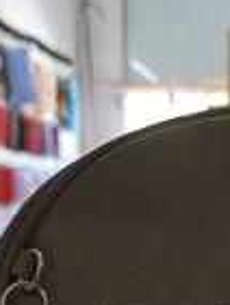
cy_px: 531
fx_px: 770
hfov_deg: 16.5
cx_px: 250
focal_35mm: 87
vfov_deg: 18.3
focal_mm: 6.57
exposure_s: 1/100
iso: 728
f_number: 1.6
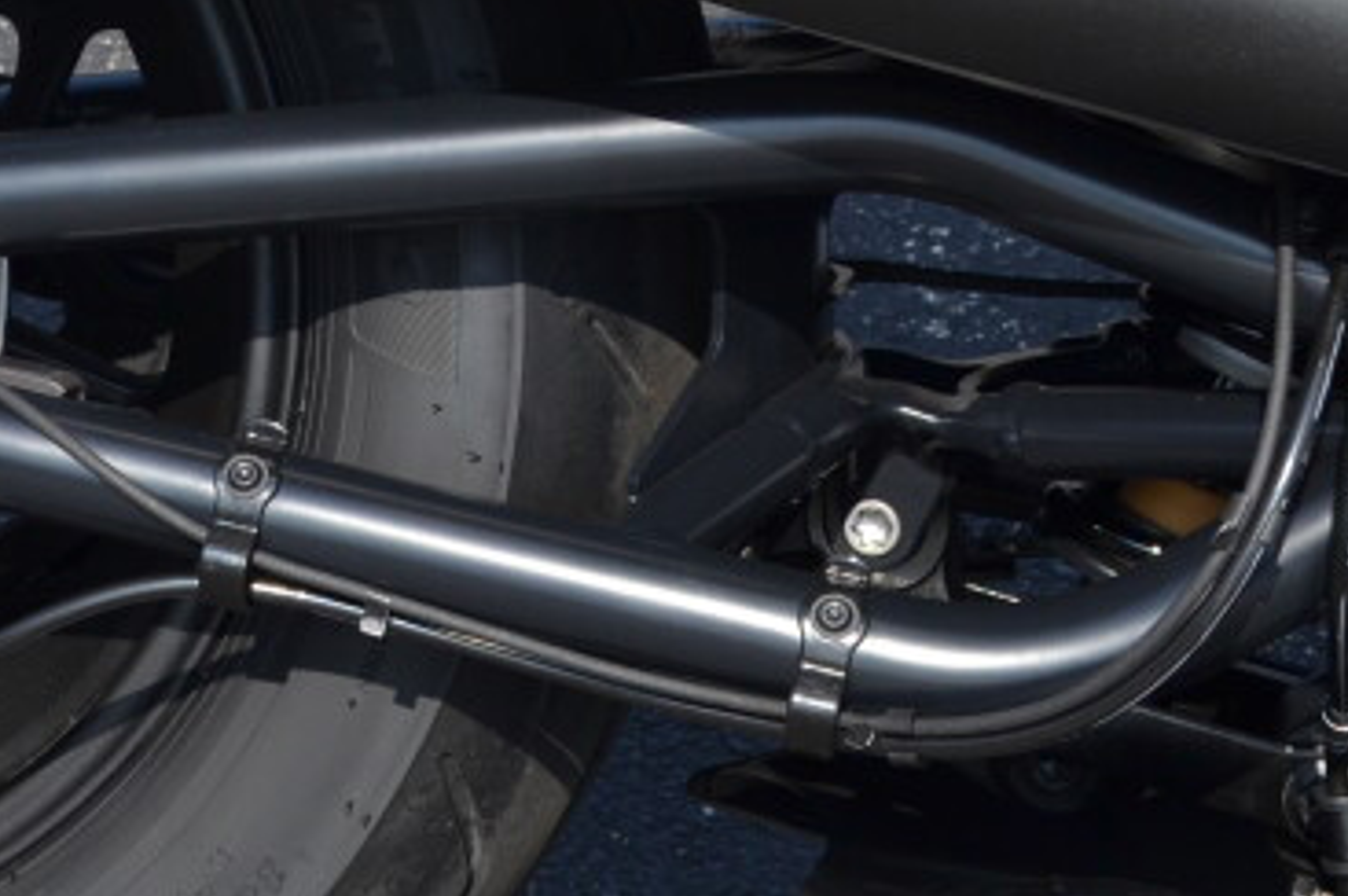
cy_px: -158
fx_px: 4040
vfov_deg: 12.4
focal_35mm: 108
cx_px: 129
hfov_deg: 18.6
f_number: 7.1
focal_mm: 22
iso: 100
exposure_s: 1/200
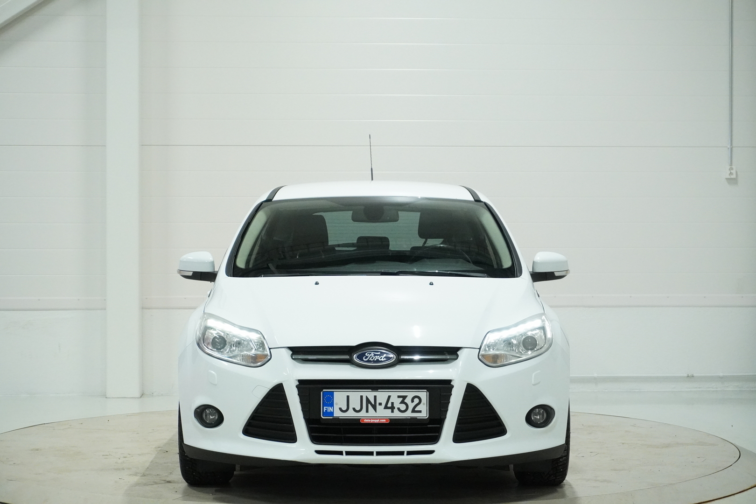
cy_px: 252
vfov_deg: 18.2
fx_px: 1575
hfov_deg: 27.0
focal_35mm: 75
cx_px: 378
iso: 5000
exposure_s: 1/250
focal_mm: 50
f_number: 5.6
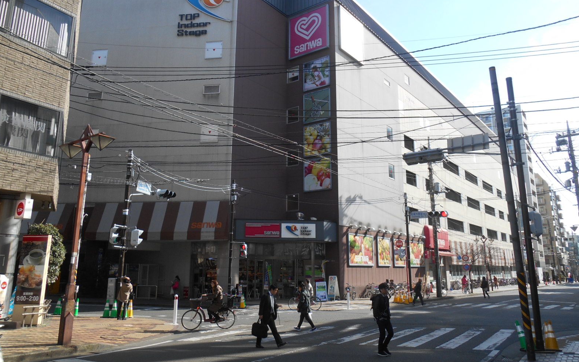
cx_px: 290
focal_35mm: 28
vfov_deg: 44.4
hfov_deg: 66.5
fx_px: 442
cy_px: 160
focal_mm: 4.7
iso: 80
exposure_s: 1/400
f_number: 3.4
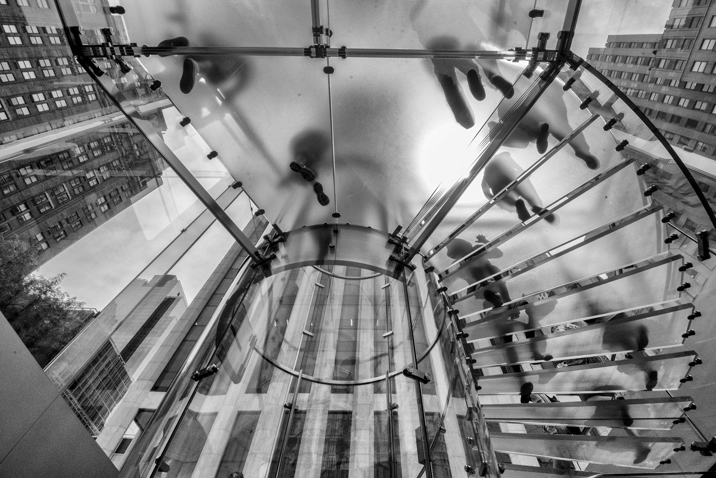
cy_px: 239
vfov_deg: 77.3
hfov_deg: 100.4
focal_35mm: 15
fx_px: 298
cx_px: 358
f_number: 22
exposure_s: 1/250
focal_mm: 10
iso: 800
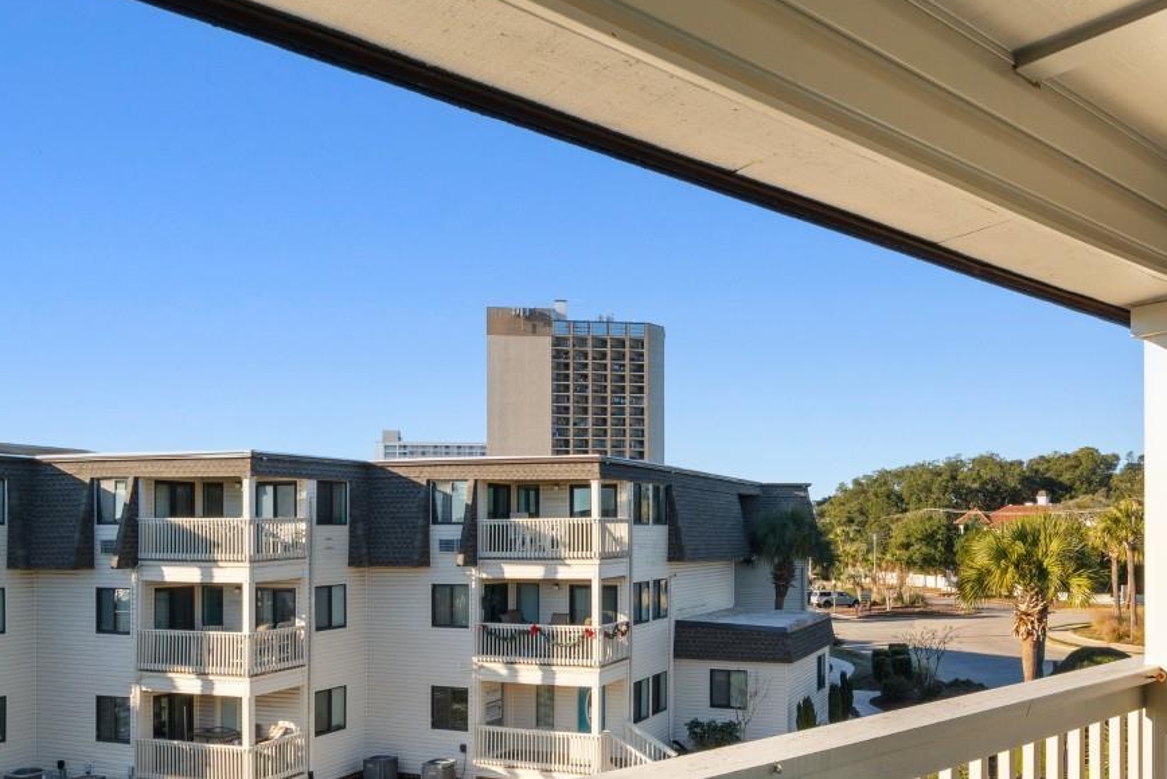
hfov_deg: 64.7
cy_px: 540
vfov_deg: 45.5
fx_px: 908
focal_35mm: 28
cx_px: 711
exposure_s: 1/125
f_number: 9
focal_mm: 10
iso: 100
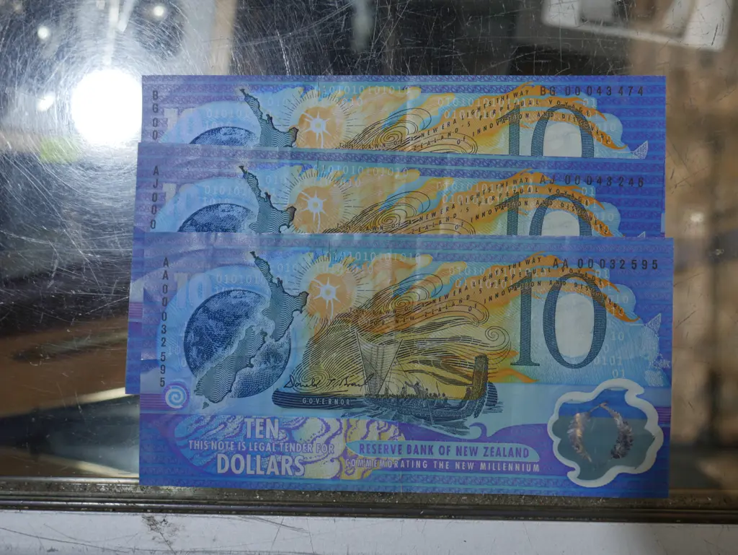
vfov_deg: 29.1
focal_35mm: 50
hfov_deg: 38.2
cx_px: 369
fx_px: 1066
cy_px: 278
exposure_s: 1/100
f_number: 5.3
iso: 200
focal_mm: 25
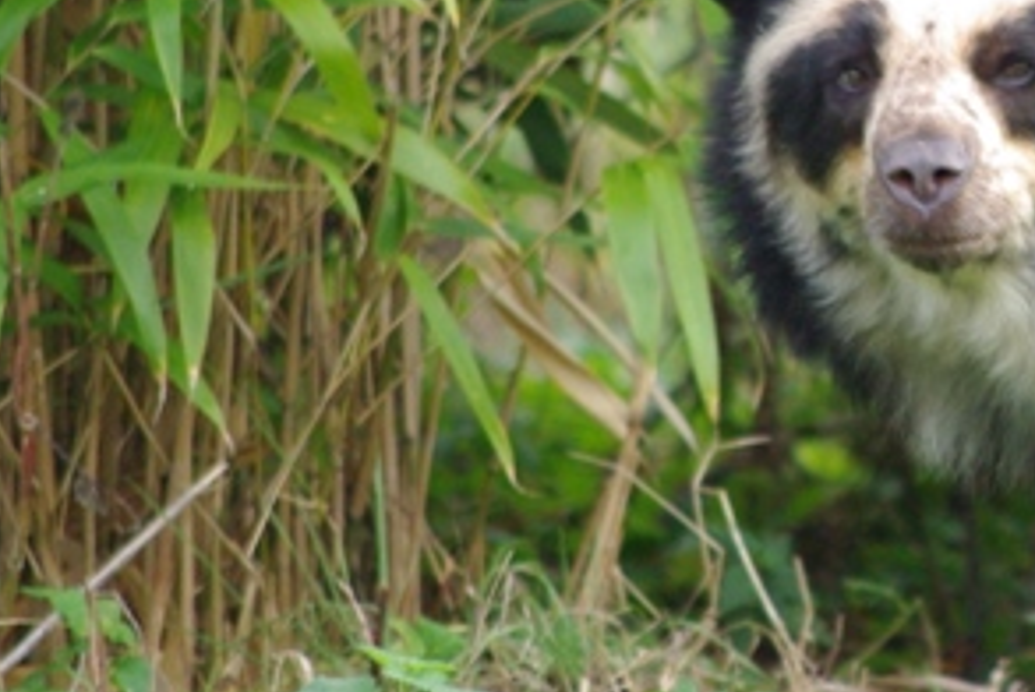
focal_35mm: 1228
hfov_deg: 1.7
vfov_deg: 1.1
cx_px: 1095
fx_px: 35339
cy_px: 49
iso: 800
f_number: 5.8
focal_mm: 300
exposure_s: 1/250
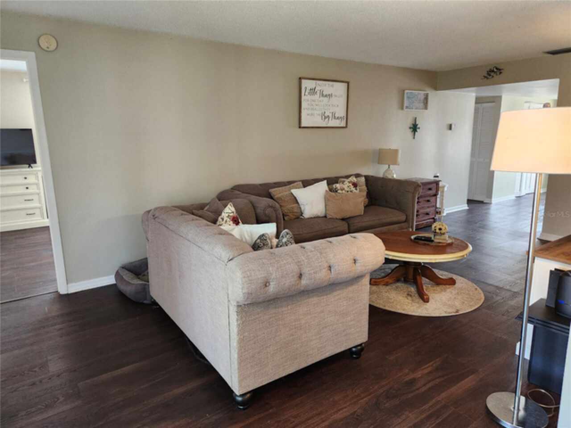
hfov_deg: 73.9
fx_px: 379
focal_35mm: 23
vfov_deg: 58.9
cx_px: 286
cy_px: 214
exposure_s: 1/120
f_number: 1.8
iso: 400
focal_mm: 5.4
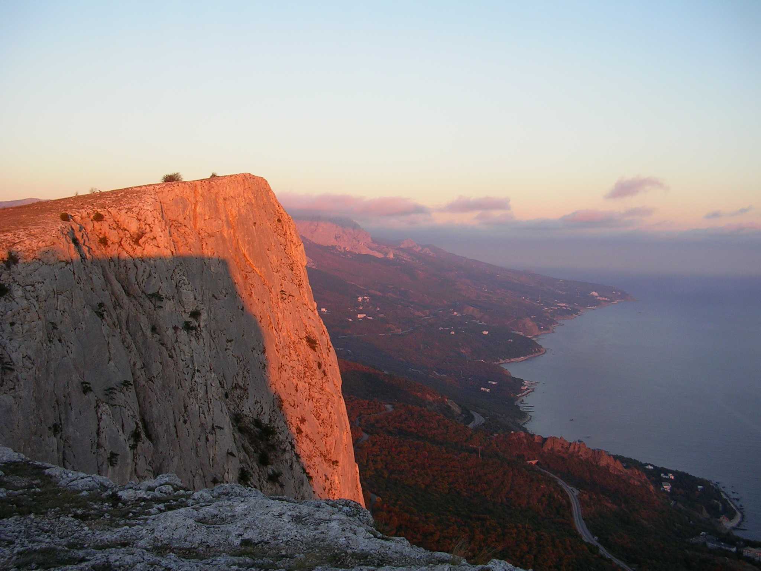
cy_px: 286
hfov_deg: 49.0
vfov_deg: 37.7
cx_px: 380
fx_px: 835
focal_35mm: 38
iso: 50
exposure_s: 1/85.3
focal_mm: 5.8
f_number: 2.8
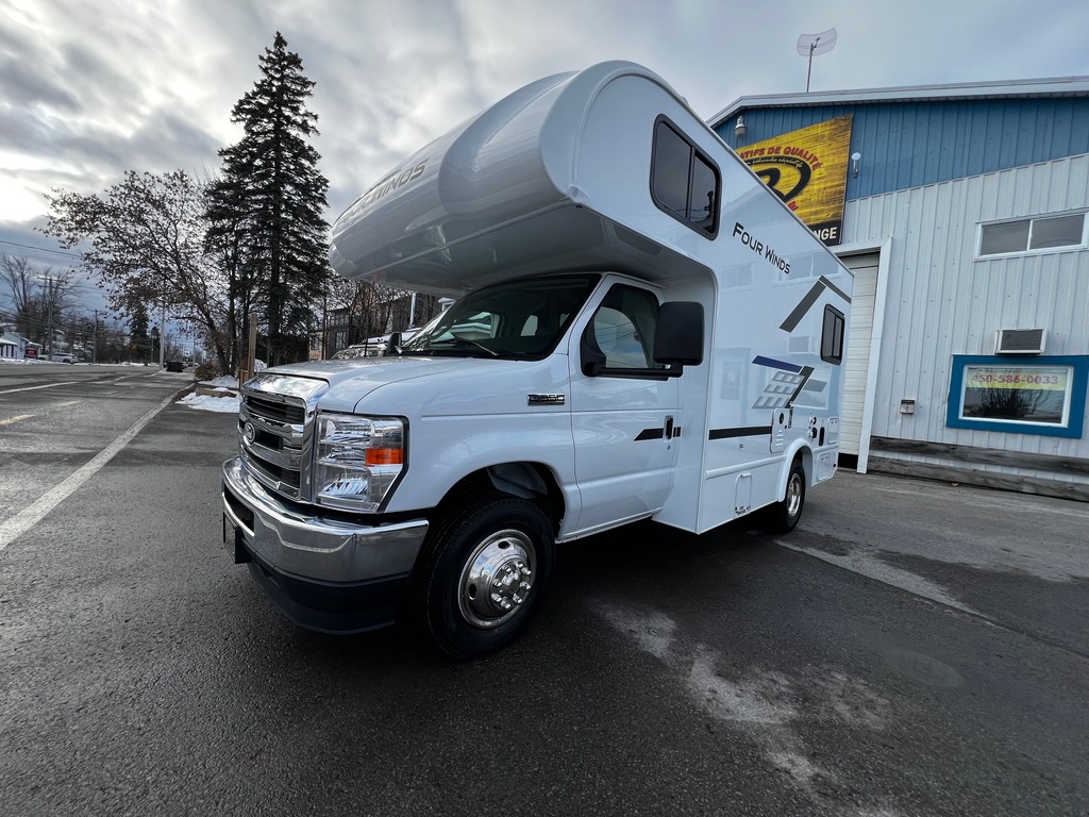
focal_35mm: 13
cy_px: 408
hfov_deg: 106.2
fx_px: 409
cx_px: 544
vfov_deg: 89.9
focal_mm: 1.57
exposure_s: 1/582
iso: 32
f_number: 1.8
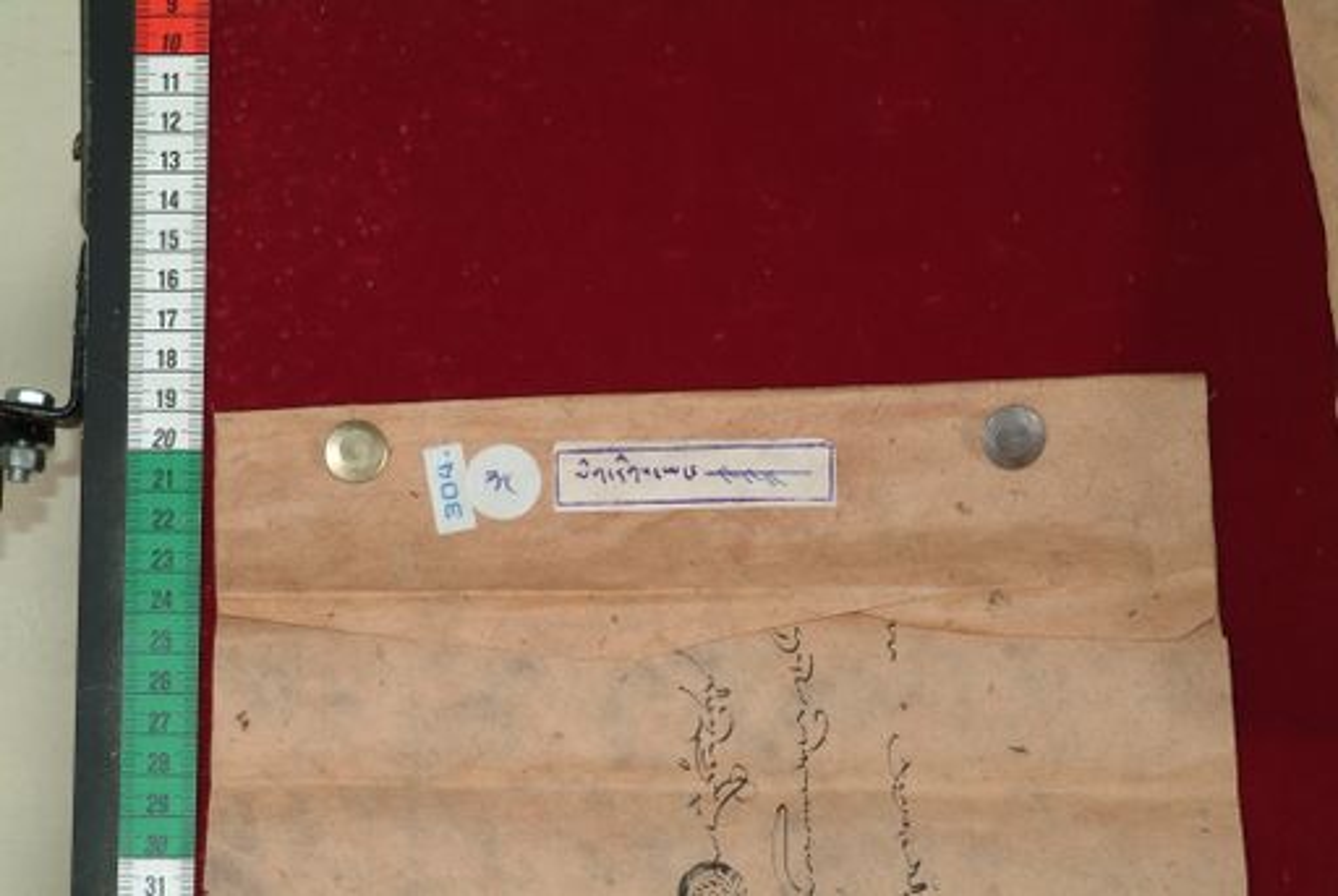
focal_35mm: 88
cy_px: 448
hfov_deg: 23.0
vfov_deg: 15.5
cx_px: 669
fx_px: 3294
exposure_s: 1/20
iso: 160
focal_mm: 59
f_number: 13
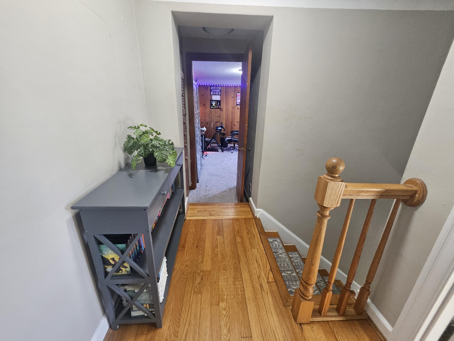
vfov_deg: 89.9
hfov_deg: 106.2
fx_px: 170
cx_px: 227
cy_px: 170
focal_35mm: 13
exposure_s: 1/30
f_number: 2.2
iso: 320
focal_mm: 1.74
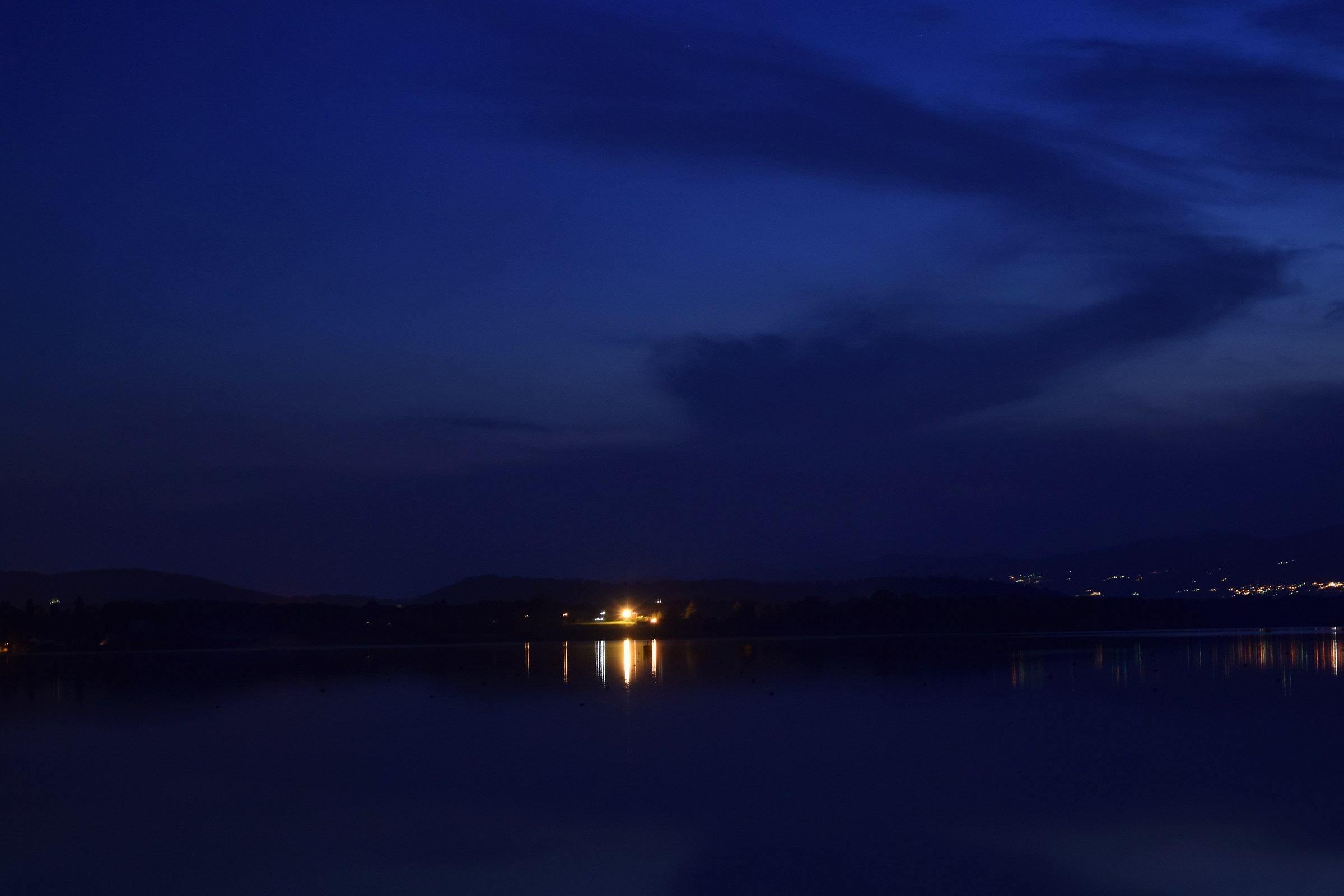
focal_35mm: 82
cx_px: 672
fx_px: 3080
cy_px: 448
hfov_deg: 24.6
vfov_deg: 16.6
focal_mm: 55
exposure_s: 2.5
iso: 560
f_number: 5.6
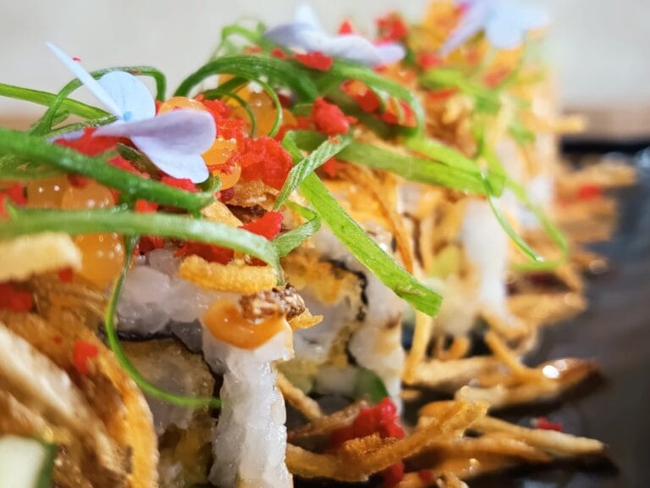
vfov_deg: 29.7
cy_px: 244
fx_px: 920
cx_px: 325
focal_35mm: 49
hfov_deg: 38.9
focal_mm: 5.27
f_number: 1.7
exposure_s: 1/60
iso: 408
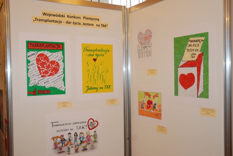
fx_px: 243
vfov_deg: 35.6
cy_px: 78
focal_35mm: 38
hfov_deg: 51.2
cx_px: 116
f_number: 4
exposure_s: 1/60
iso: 400
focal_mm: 25
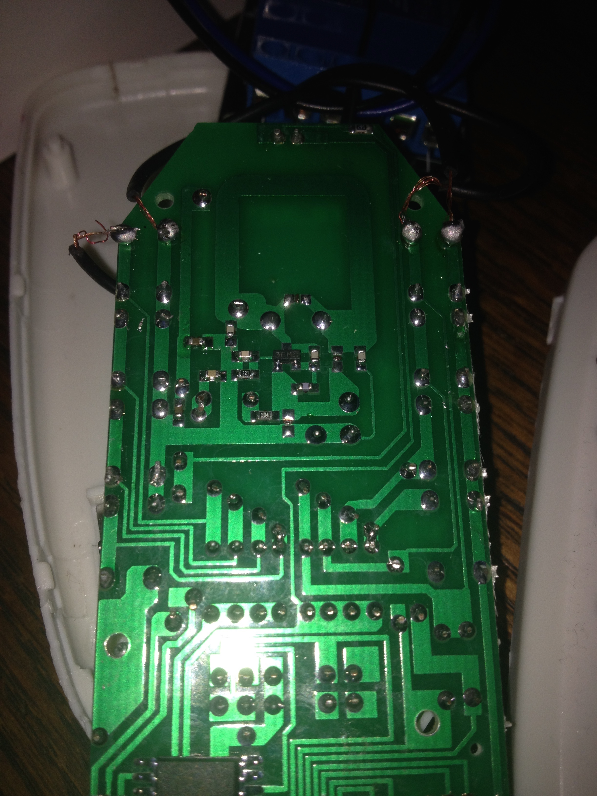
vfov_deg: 52.6
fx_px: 805
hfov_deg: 40.7
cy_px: 398
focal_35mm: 35
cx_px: 298
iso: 50
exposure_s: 1/388
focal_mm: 4.28
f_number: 2.4
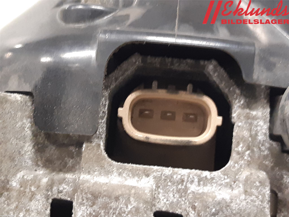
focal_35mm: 26
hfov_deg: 67.3
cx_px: 144
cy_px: 108
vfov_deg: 53.1
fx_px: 217
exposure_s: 1/25
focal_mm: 3.93
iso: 250
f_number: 1.7
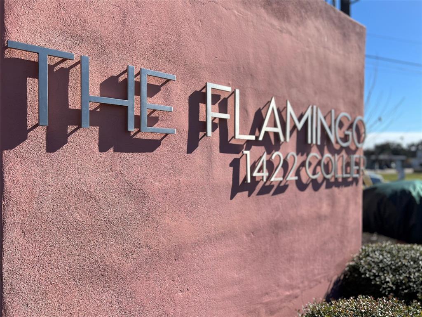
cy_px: 158
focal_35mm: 26
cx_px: 211
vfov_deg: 53.1
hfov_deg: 67.3
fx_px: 317
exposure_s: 1/3356
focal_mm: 5.7
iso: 50
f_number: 1.5
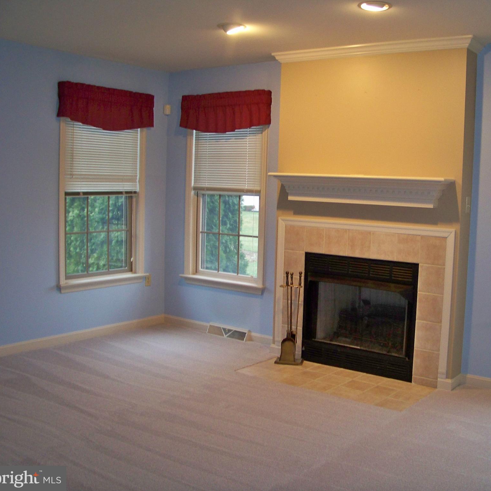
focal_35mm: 39
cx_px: 314
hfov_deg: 42.4
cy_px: 246
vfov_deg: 42.8
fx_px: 626
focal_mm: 5.85
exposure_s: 1/30
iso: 200
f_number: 2.8
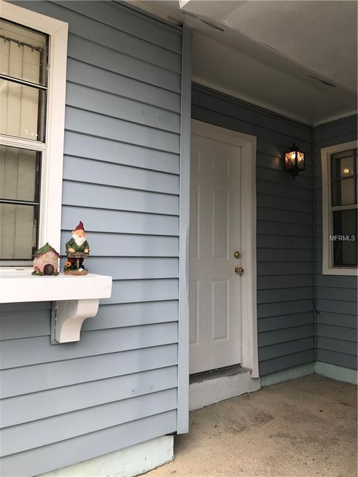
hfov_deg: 49.7
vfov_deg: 63.4
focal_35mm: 28
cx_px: 179
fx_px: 386
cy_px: 238
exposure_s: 1/388
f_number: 1.8
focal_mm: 3.99
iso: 20
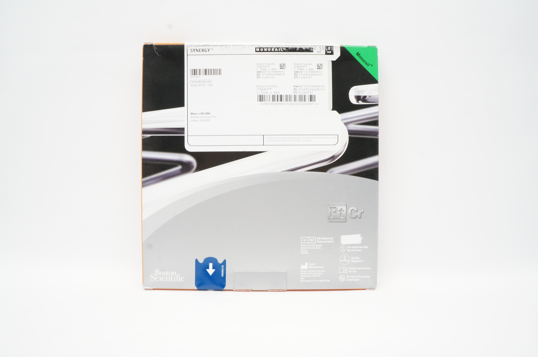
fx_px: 403
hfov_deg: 67.4
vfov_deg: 47.8
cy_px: 178
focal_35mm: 27
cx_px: 269
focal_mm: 18
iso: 1600
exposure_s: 1/20
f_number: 13
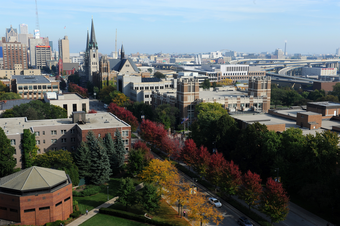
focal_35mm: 42
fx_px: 396
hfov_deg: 46.4
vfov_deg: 31.8
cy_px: 113
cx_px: 170
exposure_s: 1/200
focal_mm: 42
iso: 200
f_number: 11
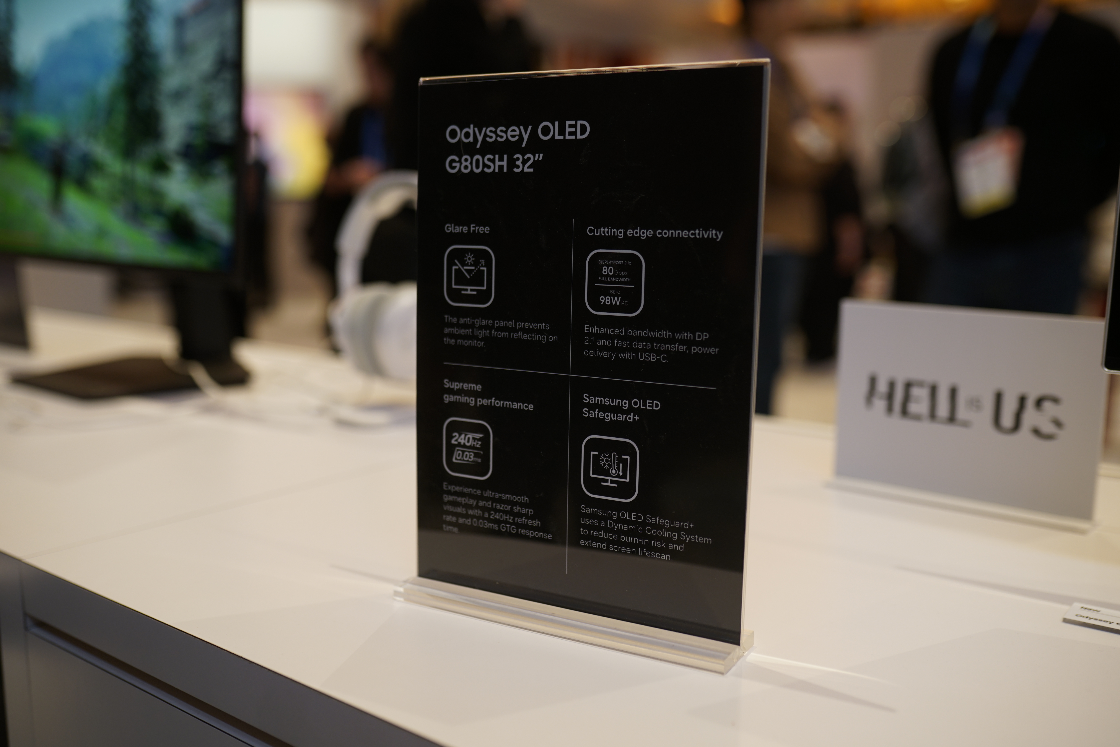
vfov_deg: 37.9
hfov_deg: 54.4
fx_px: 1089
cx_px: 560
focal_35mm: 35
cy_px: 374
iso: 400
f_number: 2.2
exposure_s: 1/100
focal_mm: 35
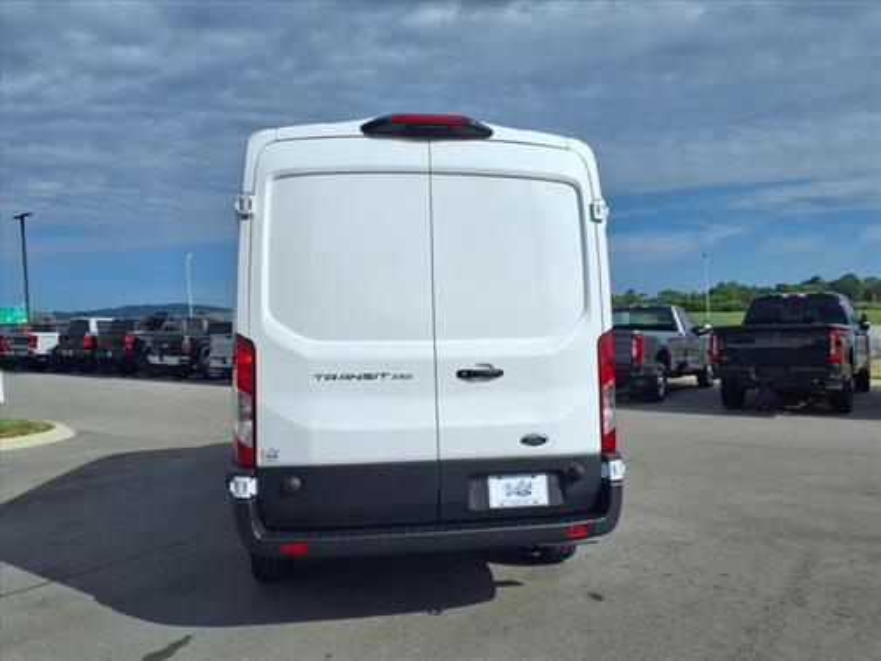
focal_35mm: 27
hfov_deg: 65.3
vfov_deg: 51.4
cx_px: 440
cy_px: 330
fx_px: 687
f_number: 1.9
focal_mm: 3.58
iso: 40
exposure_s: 1/5000
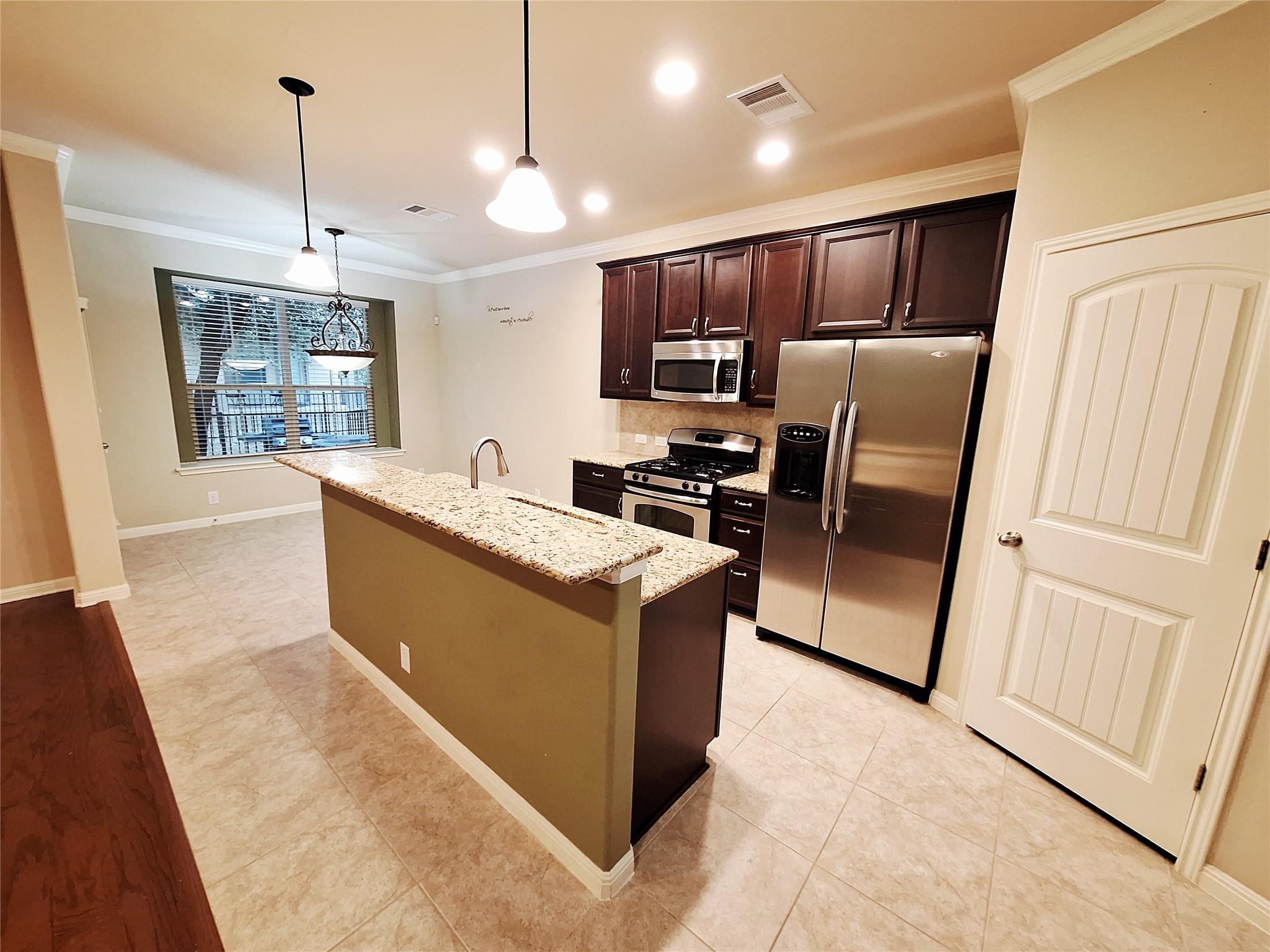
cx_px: 635
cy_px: 476
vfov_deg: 89.9
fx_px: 477
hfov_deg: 106.2
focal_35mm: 13
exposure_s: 1/30
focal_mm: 1.74
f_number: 2.2
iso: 200
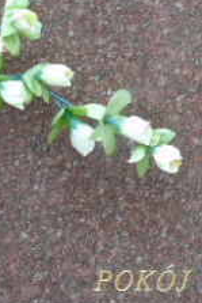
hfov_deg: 3.7
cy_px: 58
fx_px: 3109
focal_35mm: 370
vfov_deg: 5.6
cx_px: 247
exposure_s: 1/50
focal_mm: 22
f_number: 4.6
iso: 80
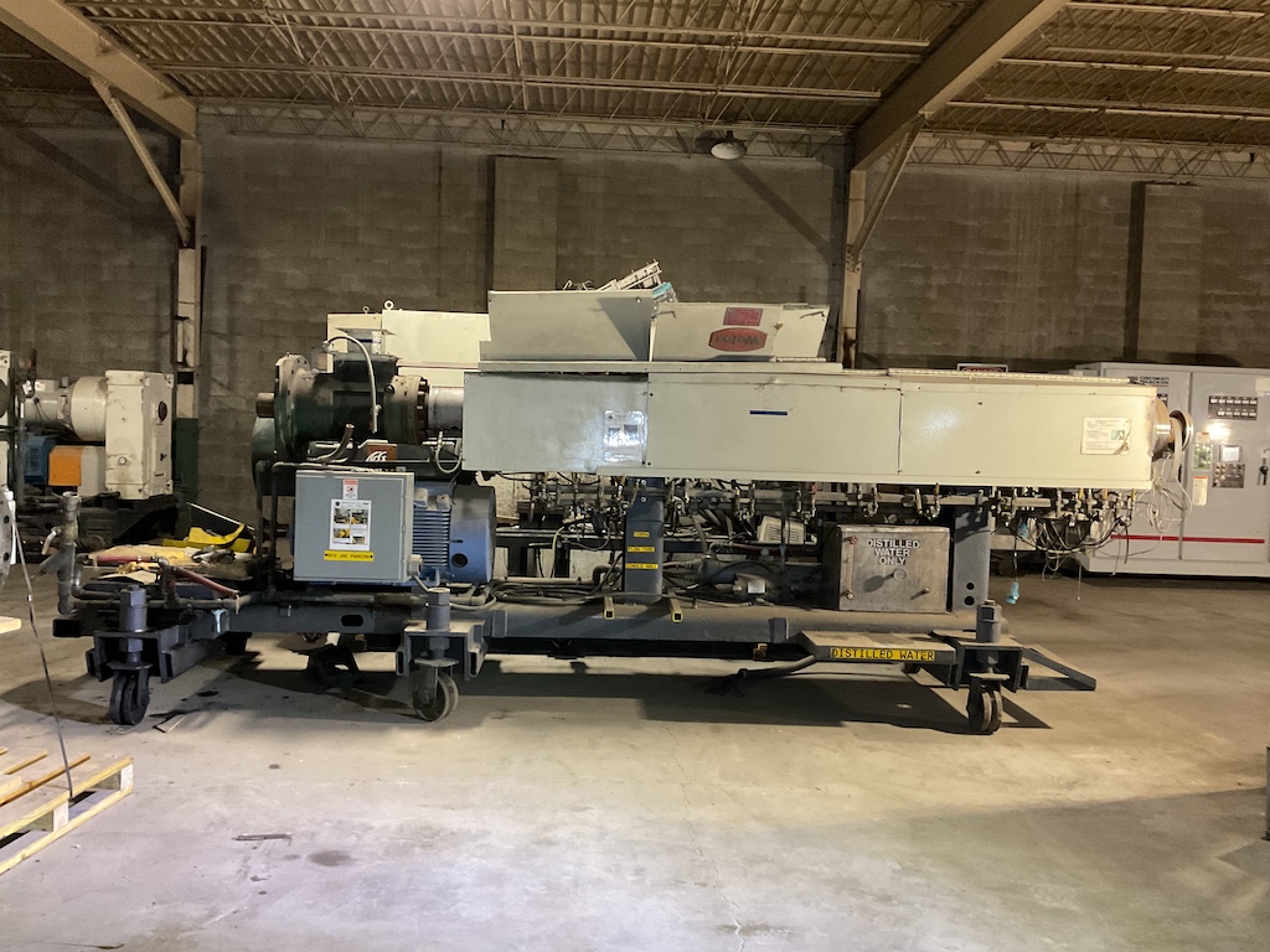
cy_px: 476
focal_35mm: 29
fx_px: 1064
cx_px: 635
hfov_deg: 61.7
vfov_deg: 48.2
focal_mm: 3
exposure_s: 1/30
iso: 400
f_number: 1.8
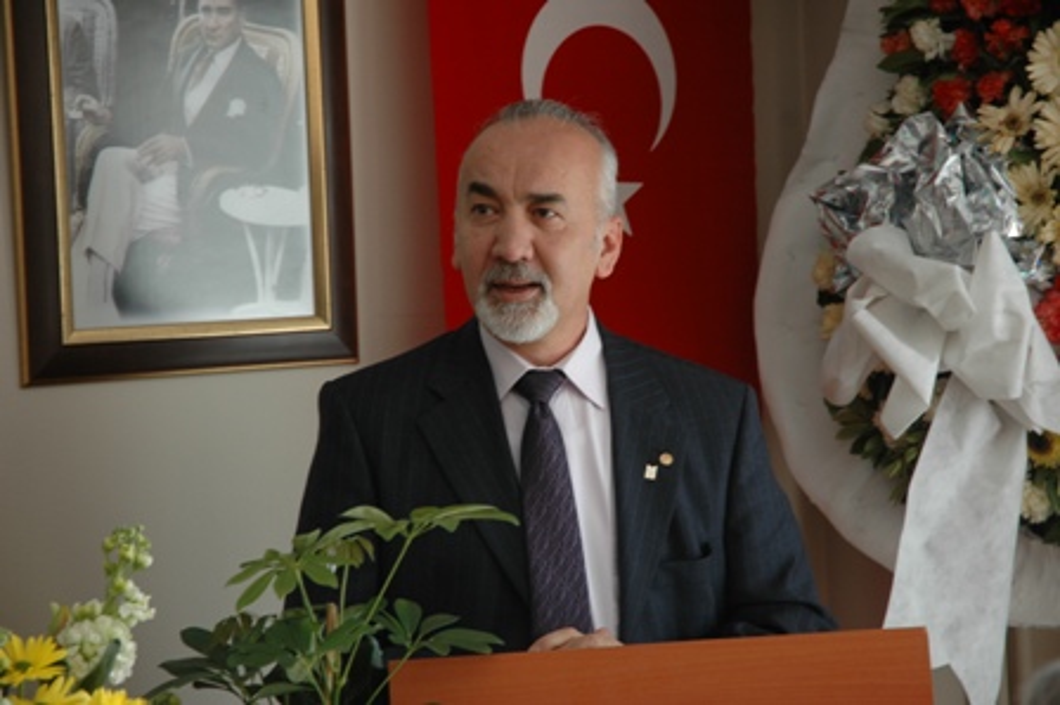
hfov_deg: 19.5
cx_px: 530
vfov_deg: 13.0
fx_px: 3089
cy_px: 352
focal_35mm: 105
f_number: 4.5
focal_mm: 70
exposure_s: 1/30
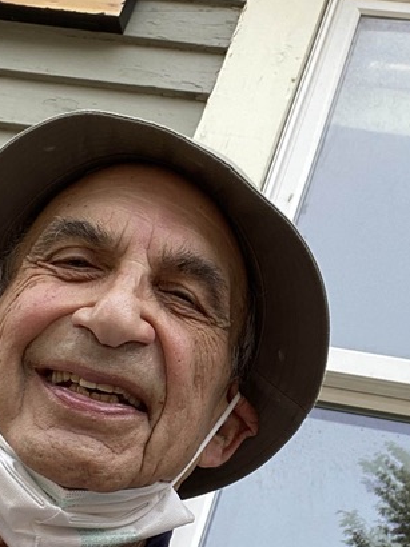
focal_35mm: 75
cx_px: 280
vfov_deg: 26.0
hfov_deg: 19.5
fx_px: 1186
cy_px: 312
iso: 32
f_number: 2.2
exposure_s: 1/122
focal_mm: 2.71
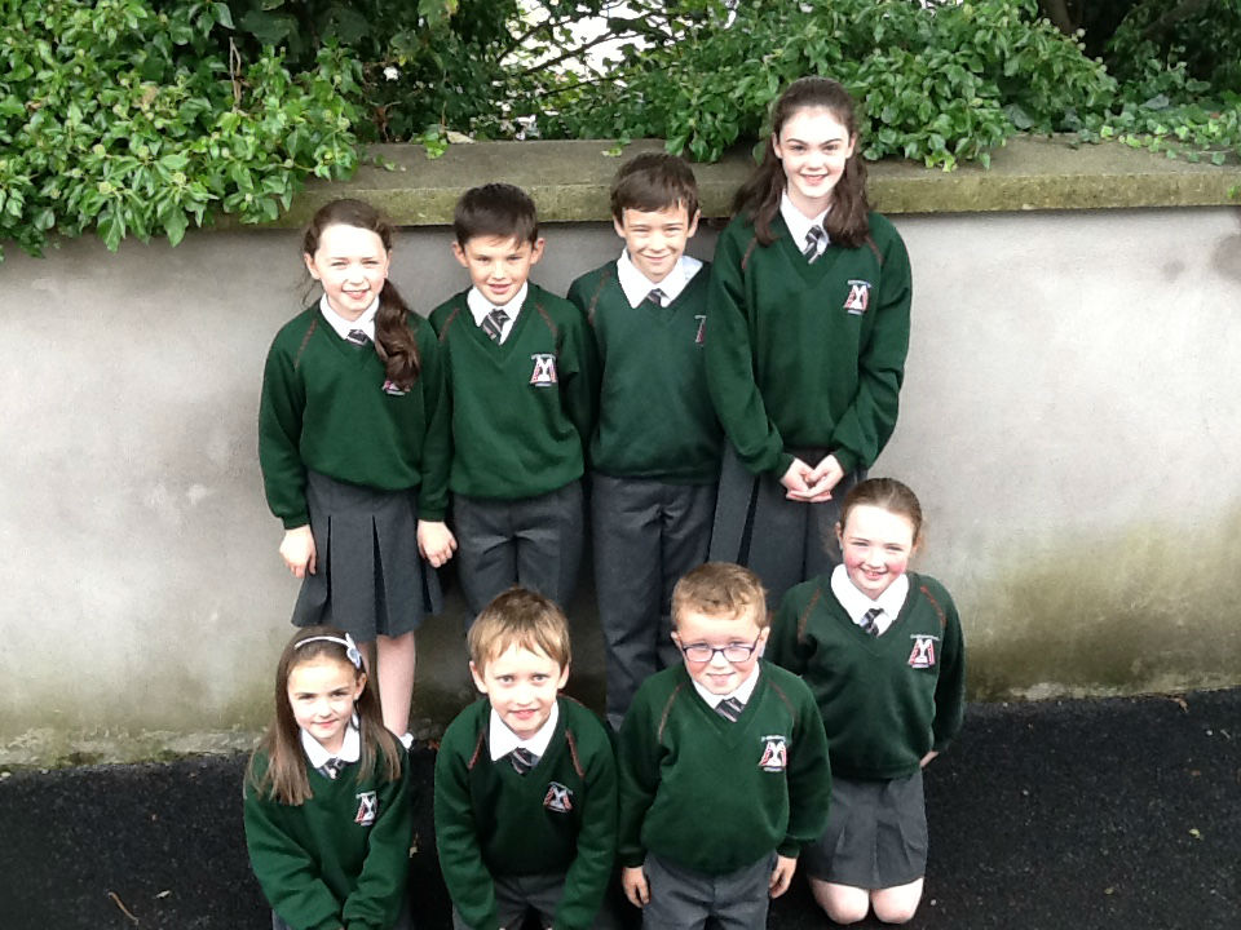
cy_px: 465
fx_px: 1577
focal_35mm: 44
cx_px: 620
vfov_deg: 32.9
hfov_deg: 42.9
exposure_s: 1/100
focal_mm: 2.03
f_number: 2.4
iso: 50
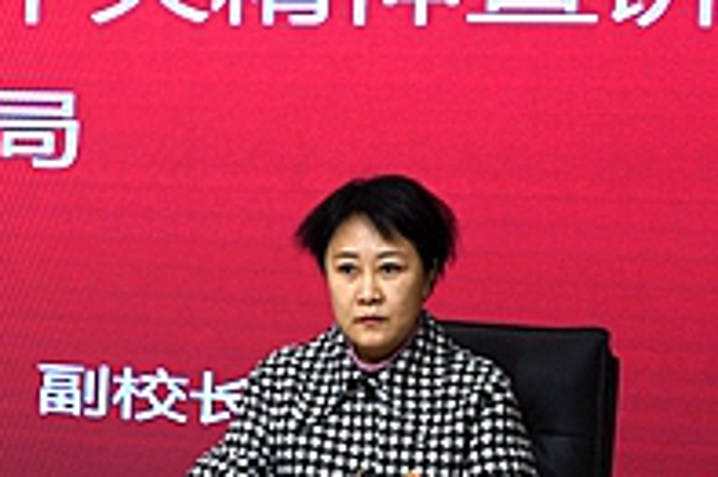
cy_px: 264
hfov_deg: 15.7
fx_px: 2591
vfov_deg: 10.5
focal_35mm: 130
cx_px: 142
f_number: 3.8
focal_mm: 32
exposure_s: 1/60
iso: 64
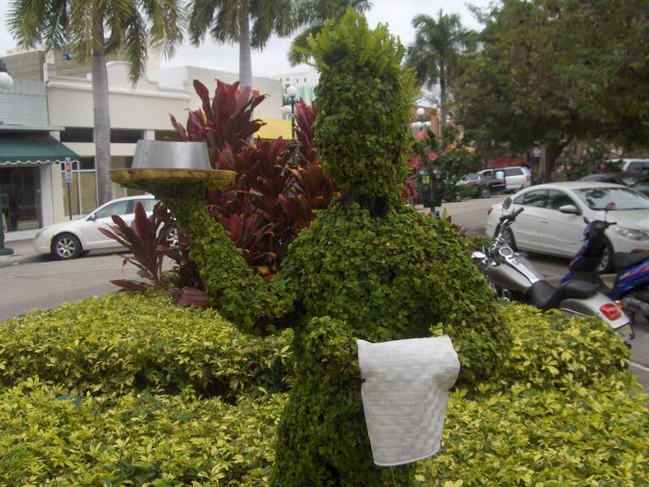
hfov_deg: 49.0
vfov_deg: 37.7
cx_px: 324
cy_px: 244
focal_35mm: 38
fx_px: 712
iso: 100
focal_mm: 6.4
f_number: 4.5
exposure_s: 1/284
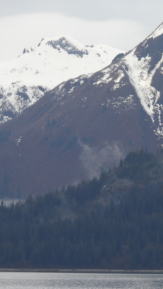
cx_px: 84
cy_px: 145
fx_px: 4259
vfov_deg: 3.9
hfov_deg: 2.2
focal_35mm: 554
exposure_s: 1/200
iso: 100
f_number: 5
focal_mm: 67.8
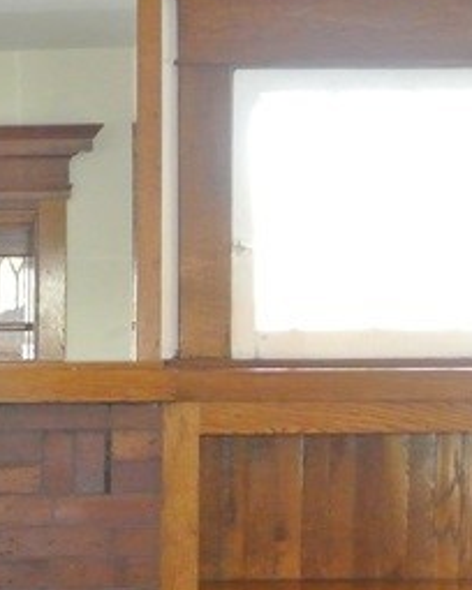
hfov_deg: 14.2
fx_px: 1781
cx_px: -229
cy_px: 496
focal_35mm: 102
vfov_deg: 18.6
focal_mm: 10
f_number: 3.5
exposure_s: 1/60
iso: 2000
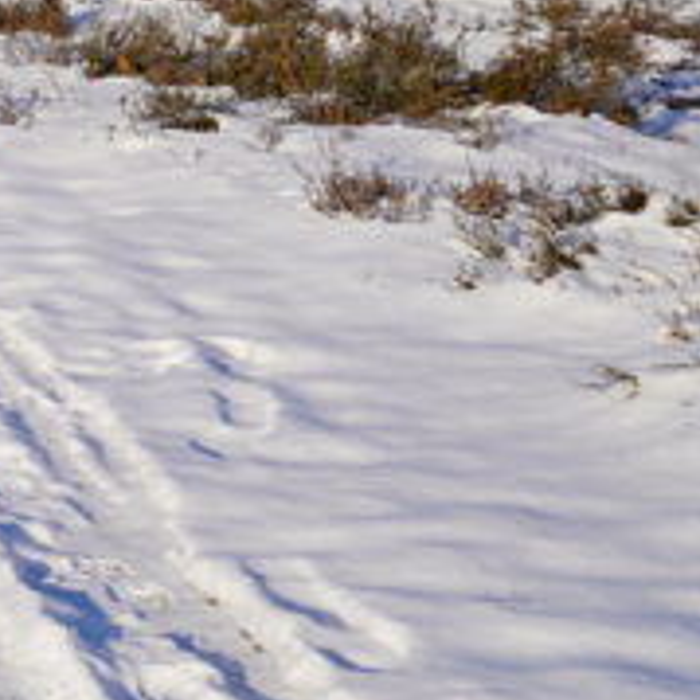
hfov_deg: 10.1
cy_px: -581
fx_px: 3340
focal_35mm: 146
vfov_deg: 11.1
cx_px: -1111
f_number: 9
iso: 100
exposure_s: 1/125
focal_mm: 30
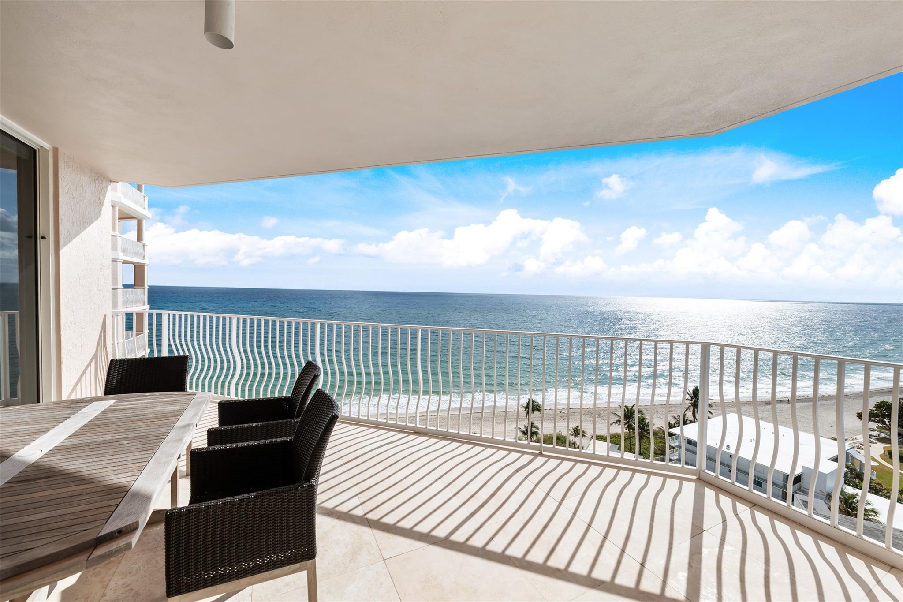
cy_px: 301
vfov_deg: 81.2
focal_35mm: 14
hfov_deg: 104.3
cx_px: 452
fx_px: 351
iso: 125
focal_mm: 14
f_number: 8
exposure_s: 1/400
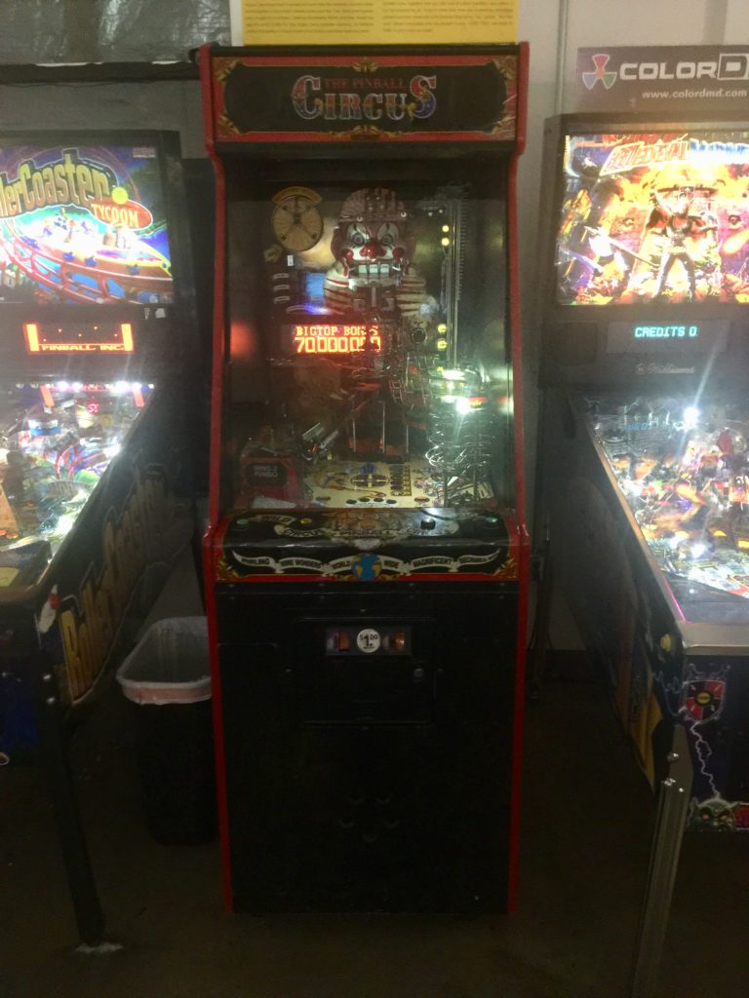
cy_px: 499
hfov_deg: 48.2
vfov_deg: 61.7
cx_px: 374
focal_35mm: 29
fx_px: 837
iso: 100
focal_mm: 4.15
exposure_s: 1/4
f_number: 2.2
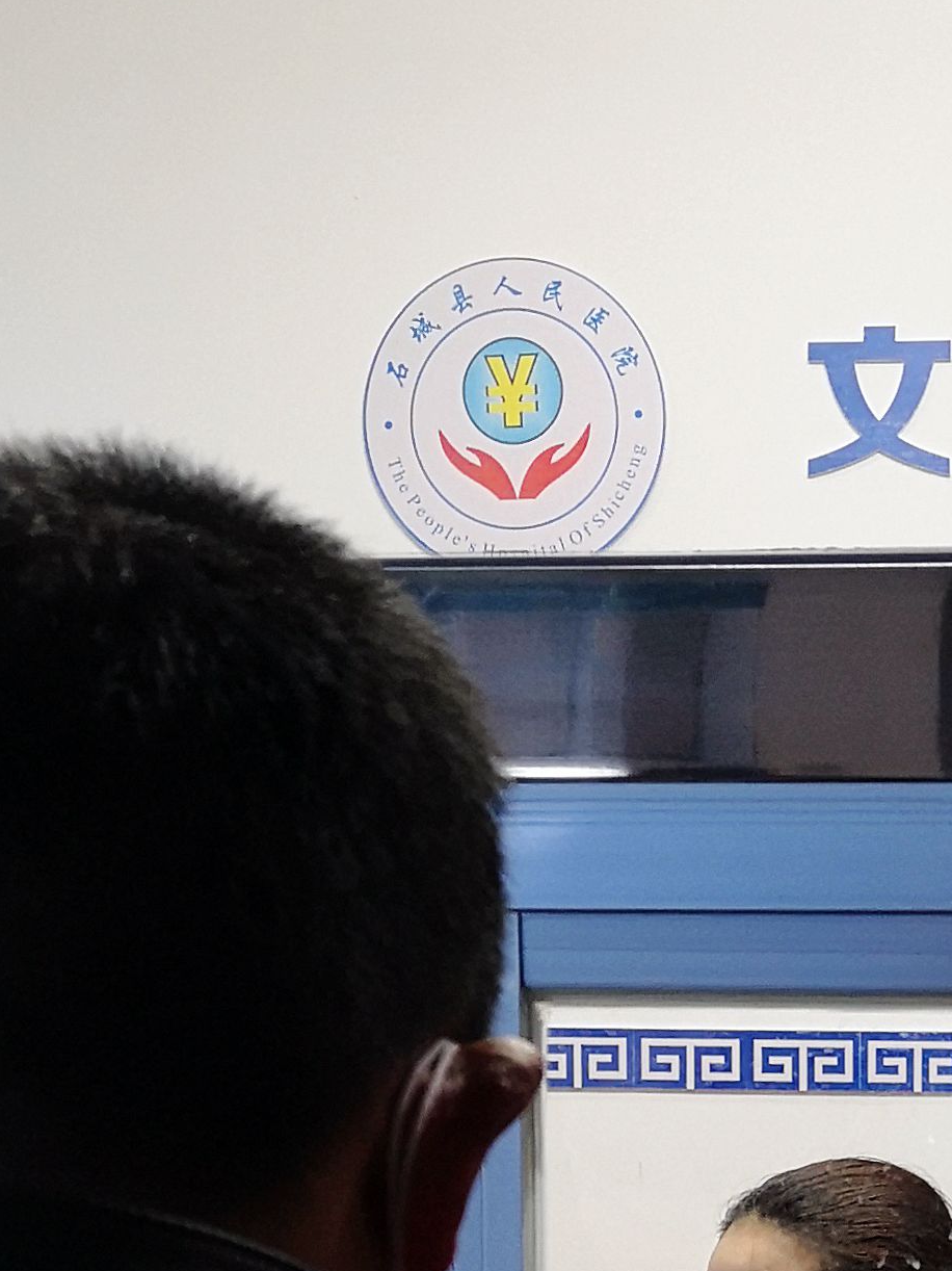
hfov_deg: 22.1
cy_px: 1425
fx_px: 2421
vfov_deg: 26.8
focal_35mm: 66
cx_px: 694
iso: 400
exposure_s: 1/25
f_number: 1.8
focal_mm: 3.95
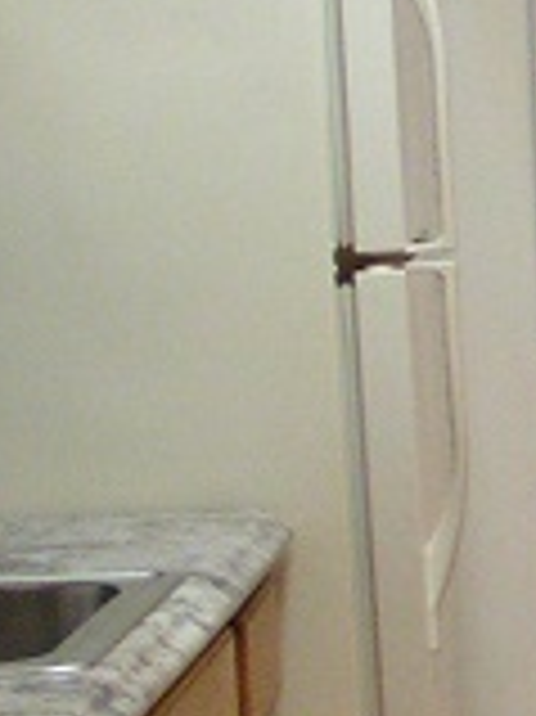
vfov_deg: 10.4
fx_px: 3949
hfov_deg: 7.7
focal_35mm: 191
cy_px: 257
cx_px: 725
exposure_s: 1/30
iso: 200
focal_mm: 5.8
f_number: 2.8
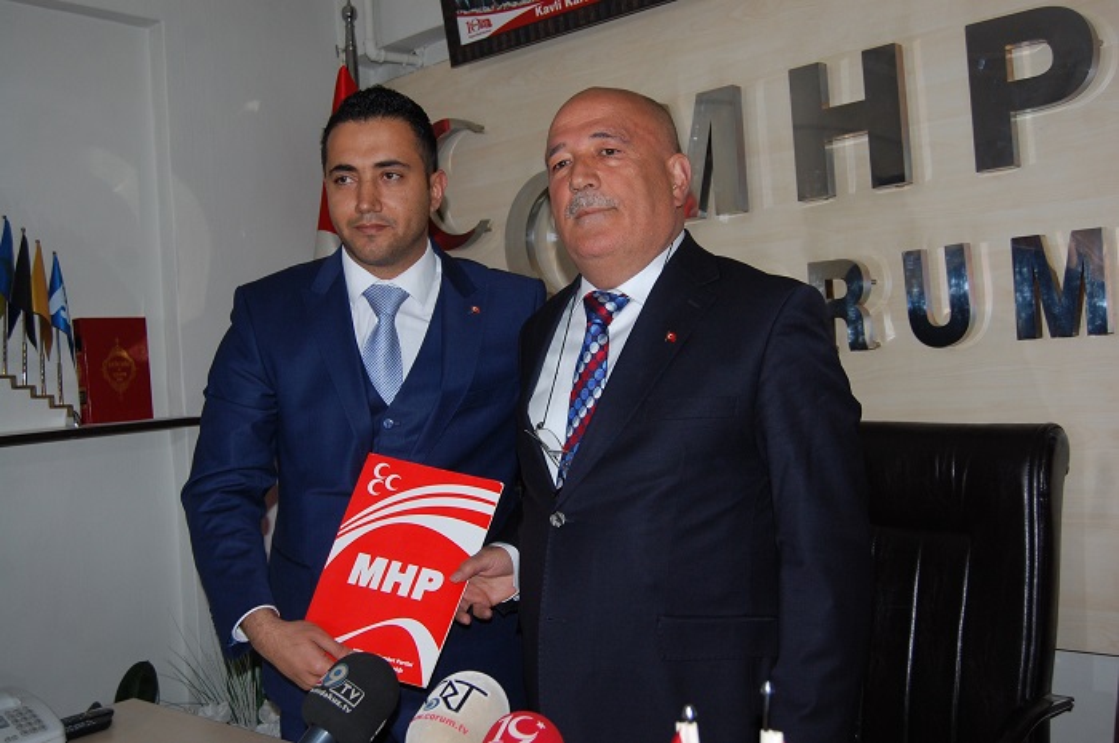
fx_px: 1118
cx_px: 560
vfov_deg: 36.8
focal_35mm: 36
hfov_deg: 53.2
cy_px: 372
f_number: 4
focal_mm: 24
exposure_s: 1/60
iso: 400
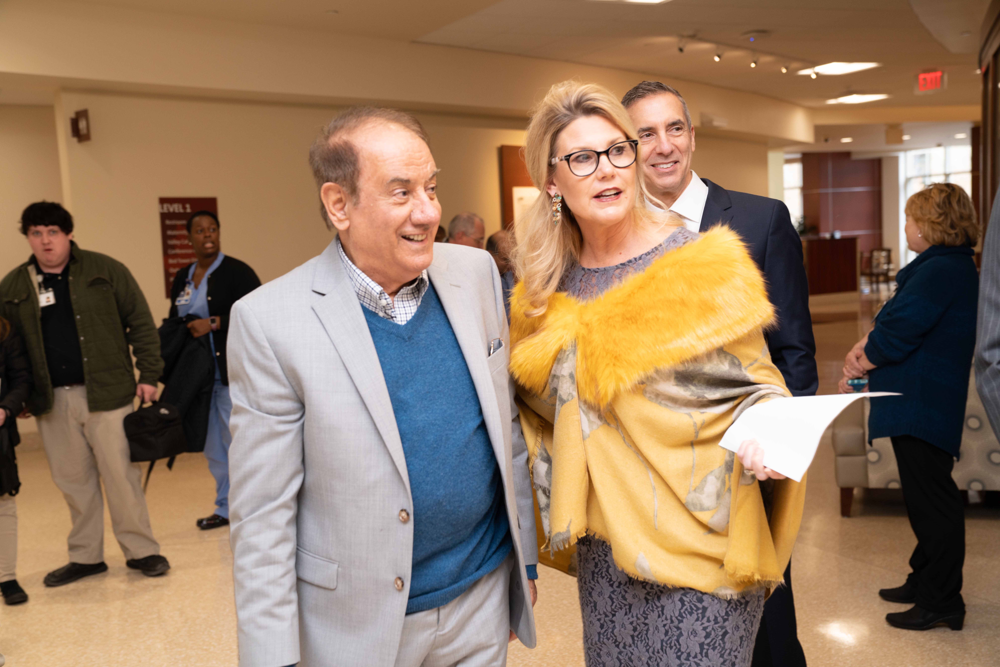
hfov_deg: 45.4
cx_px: 500
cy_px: 334
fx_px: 1195
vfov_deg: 31.2
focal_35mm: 43
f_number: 4
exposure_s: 1/80
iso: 800
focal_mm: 43
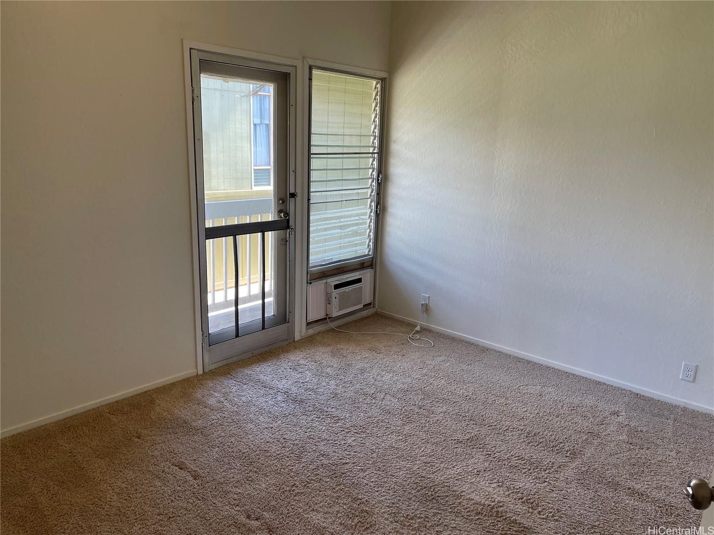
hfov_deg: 69.4
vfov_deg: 54.9
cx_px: 357
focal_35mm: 25
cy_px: 268
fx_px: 516
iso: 80
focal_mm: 5.1
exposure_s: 1/120
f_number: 1.6
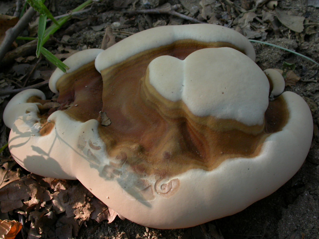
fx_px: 479
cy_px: 120
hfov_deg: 36.8
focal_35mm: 52
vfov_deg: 28.0
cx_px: 160
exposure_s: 1/62.3
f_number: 3.7
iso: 100
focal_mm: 10.9
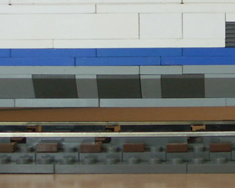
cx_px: 271
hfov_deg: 10.4
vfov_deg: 8.4
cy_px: 77
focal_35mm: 183
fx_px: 1273
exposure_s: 1/40
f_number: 2.8
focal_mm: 8.68
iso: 100
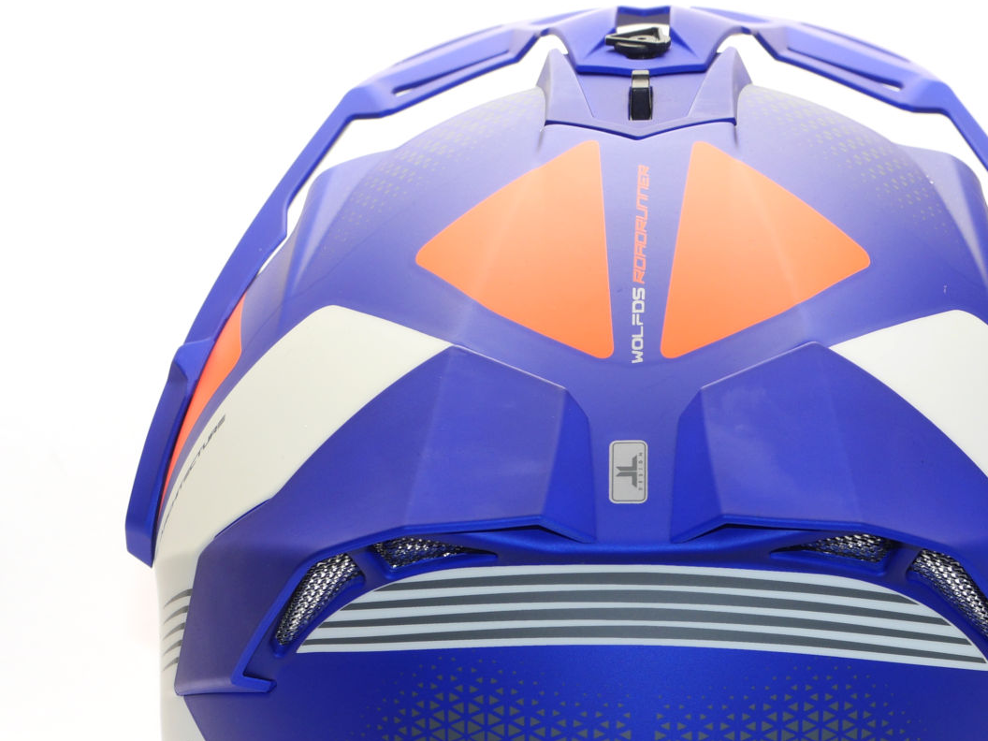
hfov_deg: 20.2
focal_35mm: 97
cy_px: 656
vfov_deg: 15.1
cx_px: 629
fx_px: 2769
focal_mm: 25
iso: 200
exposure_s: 1/40
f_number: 5.6
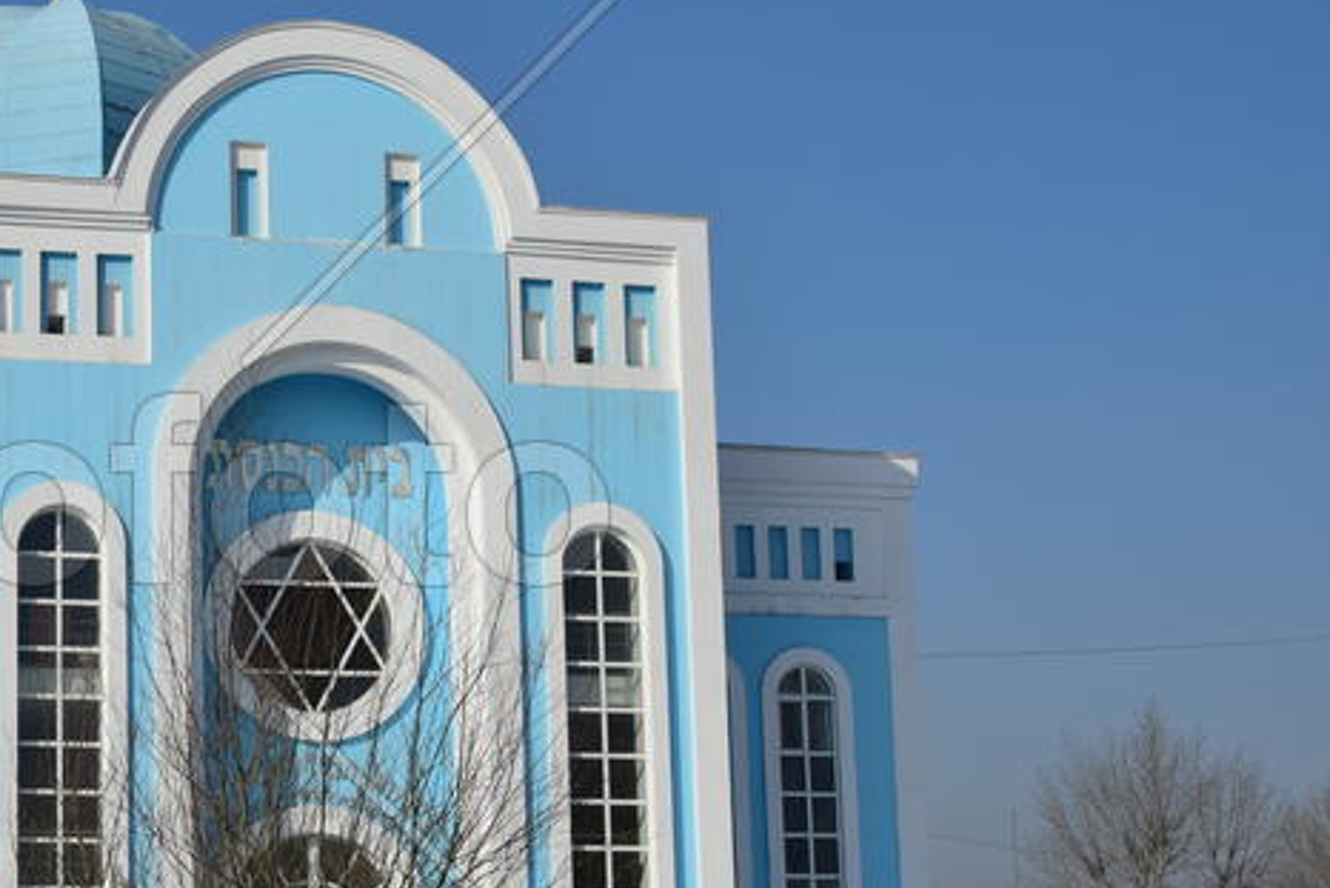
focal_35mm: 84
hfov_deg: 23.4
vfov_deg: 16.3
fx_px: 3104
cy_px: 514
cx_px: 91
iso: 100
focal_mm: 30
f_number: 10
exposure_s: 1/400
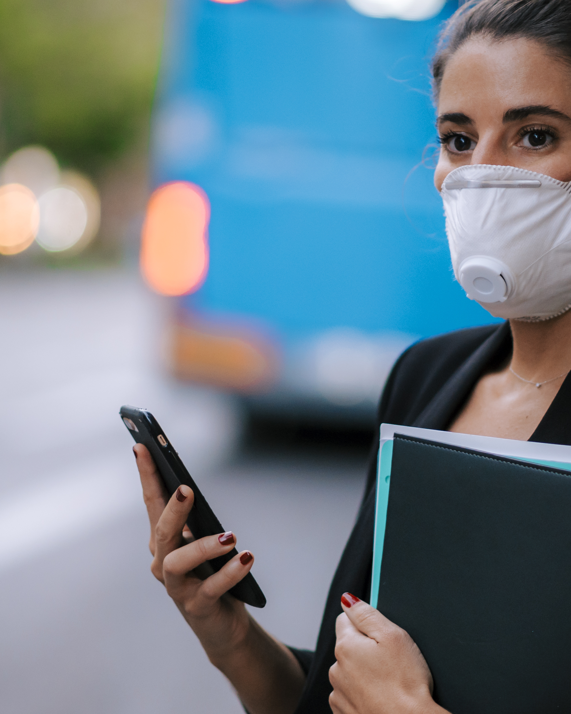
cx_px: 385
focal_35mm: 149
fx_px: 3148
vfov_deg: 12.9
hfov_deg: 10.4
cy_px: 310
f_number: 1.8
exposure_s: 1/250
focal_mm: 85
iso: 640
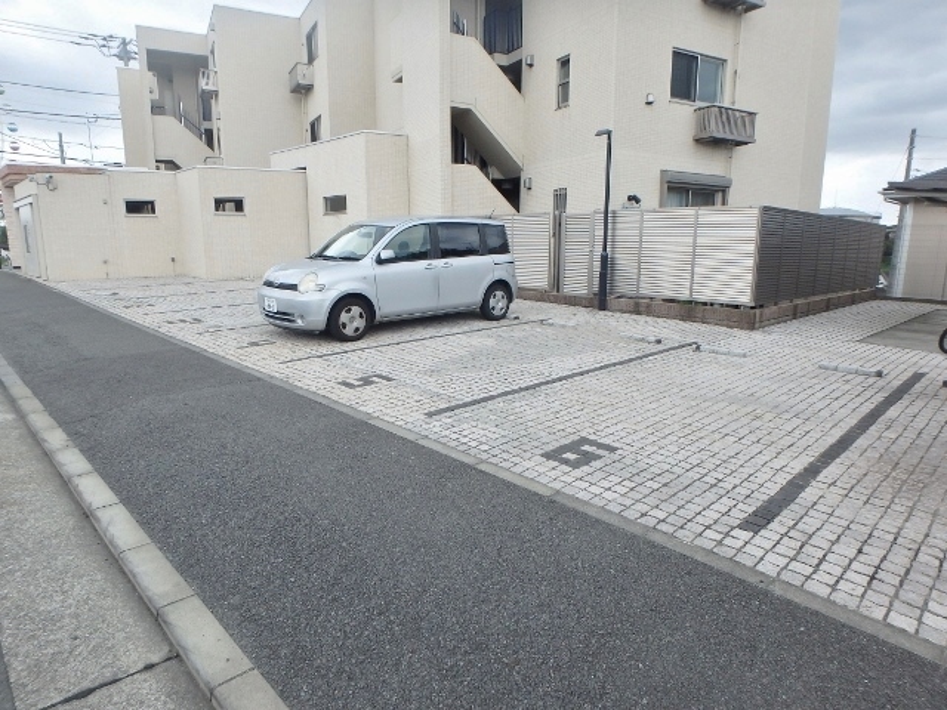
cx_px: 474
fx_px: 575
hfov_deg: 79.0
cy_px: 355
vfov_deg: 63.4
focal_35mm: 21
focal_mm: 3.7
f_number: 3.5
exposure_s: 1/250
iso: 125
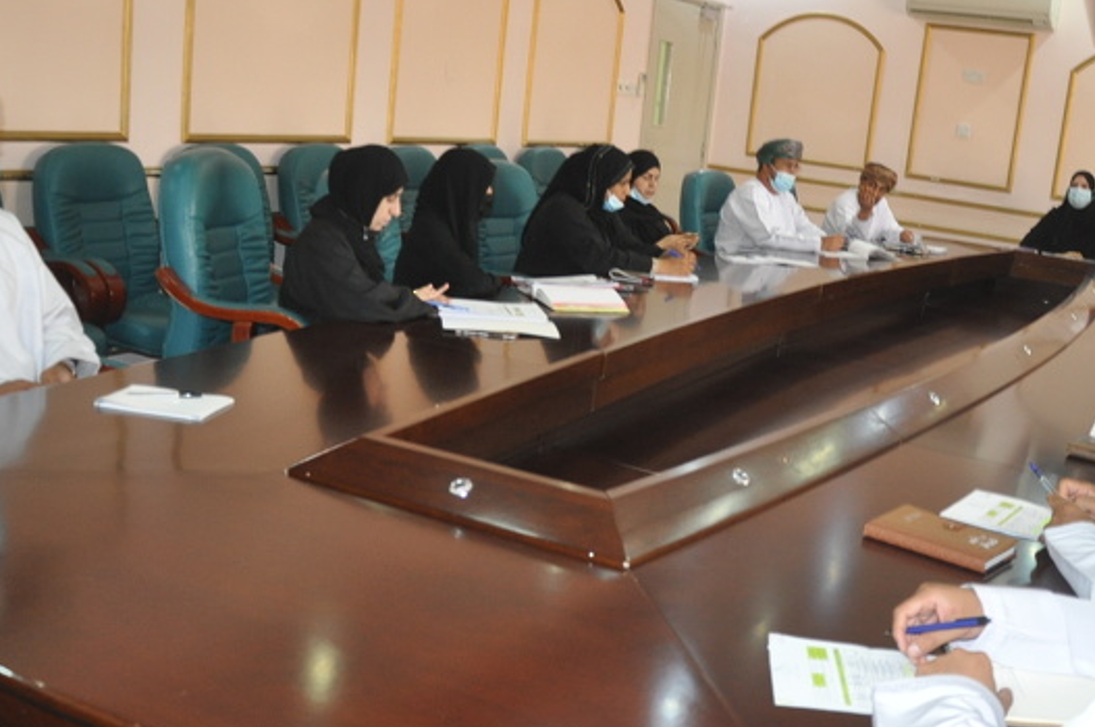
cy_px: 427
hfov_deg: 47.1
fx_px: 1246
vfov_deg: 32.5
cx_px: 682
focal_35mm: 41
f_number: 3.5
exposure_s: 1/60
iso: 800
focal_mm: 18
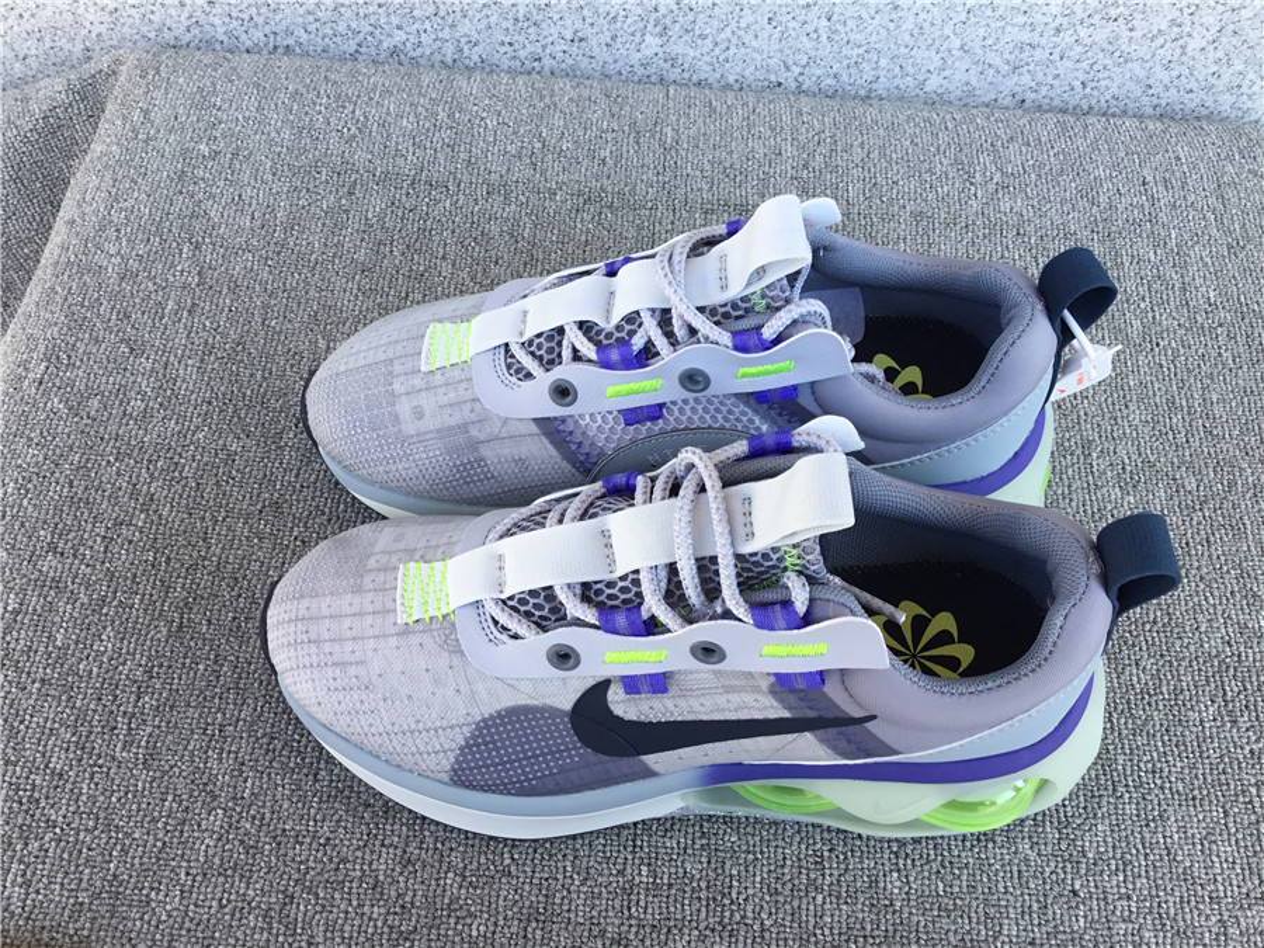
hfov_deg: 58.4
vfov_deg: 45.4
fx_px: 1132
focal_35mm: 31
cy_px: 474
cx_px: 632
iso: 25
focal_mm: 3.3
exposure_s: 1/145
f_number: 2.4
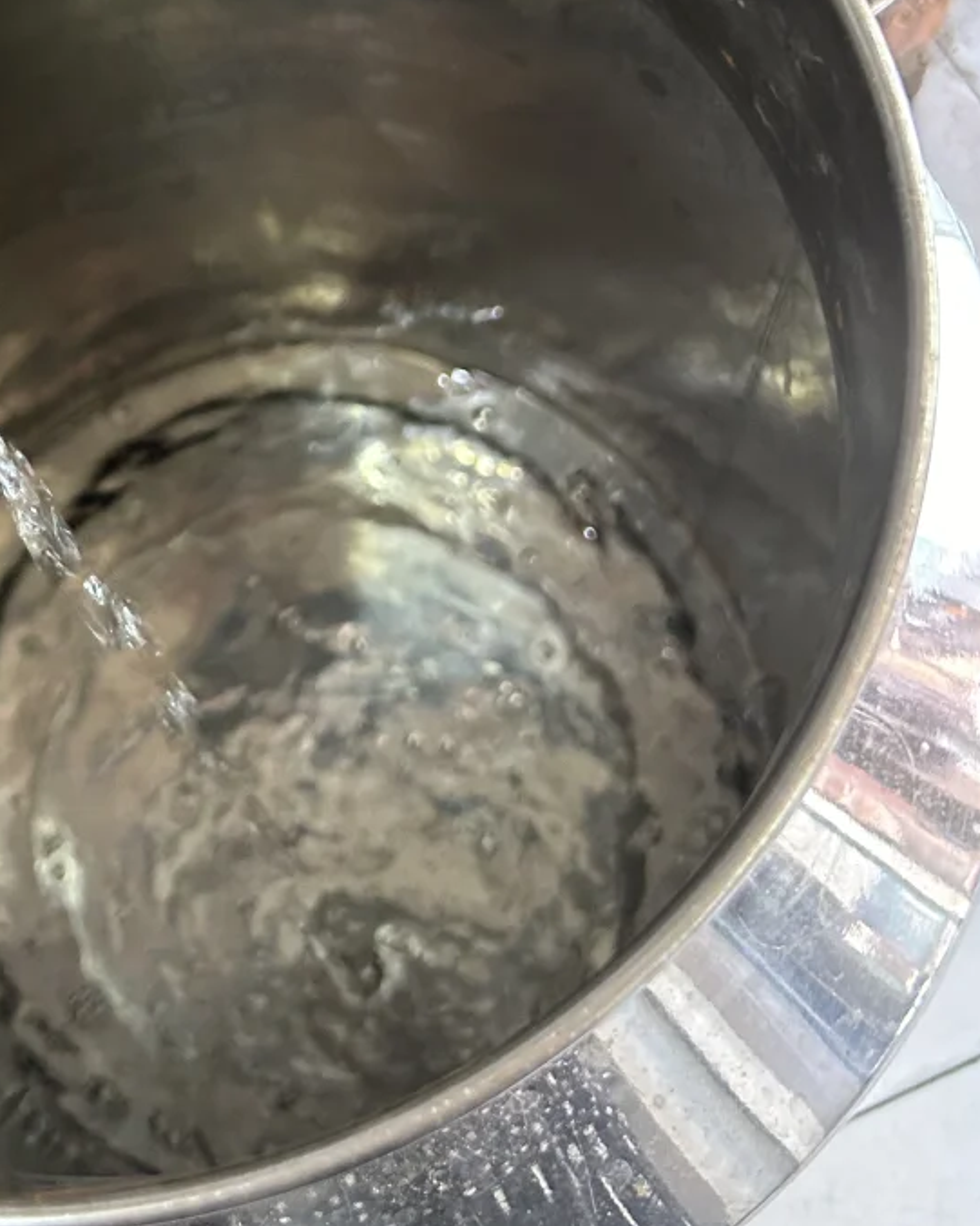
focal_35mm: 54
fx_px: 1959
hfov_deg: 26.8
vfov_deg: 33.2
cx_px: 33
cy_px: 150
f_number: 1.5
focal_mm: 5.7
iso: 200
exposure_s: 1/60
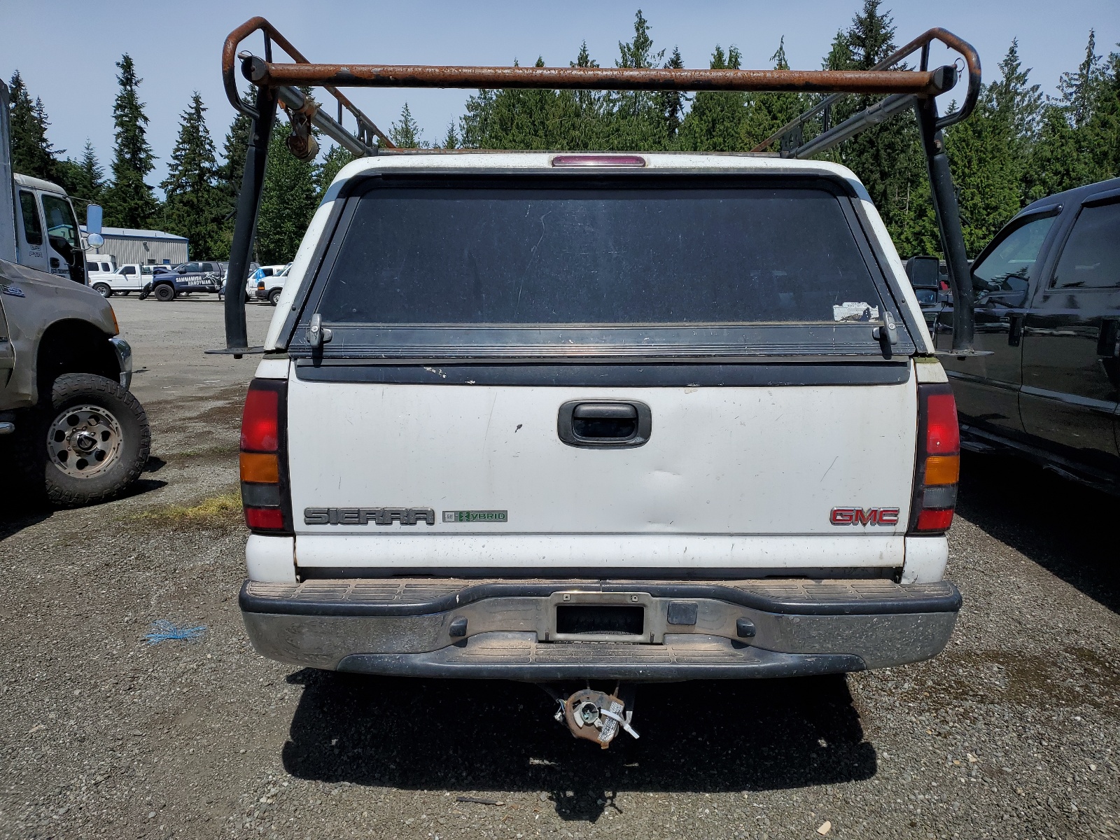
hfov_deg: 67.3
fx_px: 841
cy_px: 420
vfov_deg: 53.1
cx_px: 560
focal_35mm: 26
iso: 50
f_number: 1.5
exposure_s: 1/10000
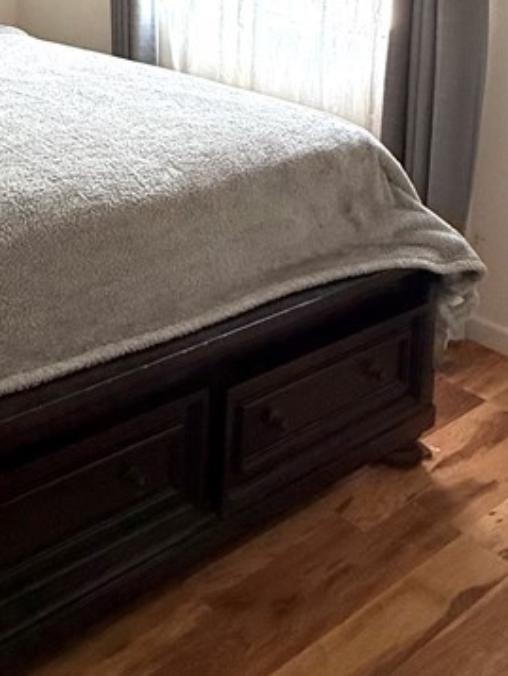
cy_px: -40
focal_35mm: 40
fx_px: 782
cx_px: -132
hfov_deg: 29.7
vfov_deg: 39.6
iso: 200
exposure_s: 1/99
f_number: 2.2
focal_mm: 2.22
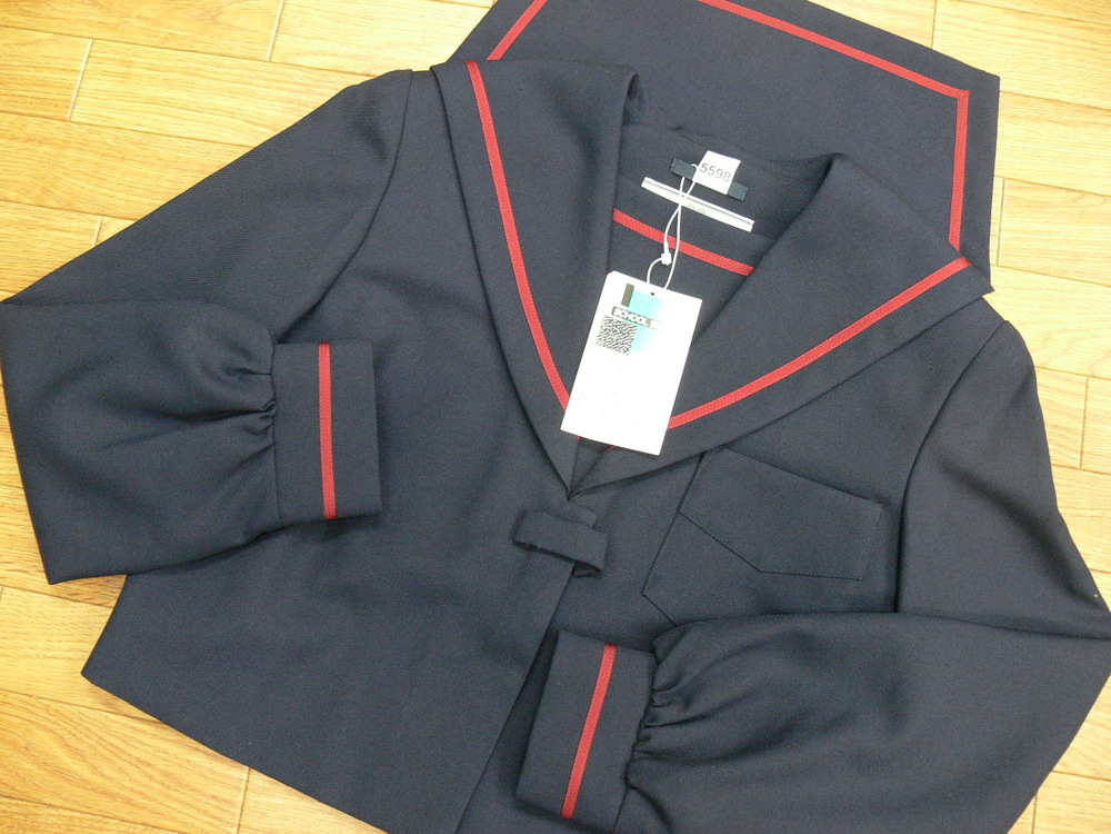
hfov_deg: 52.6
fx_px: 1123
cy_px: 417
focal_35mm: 35
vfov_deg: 40.7
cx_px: 556
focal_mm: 7.4
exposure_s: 1/10
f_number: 2.8
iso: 200
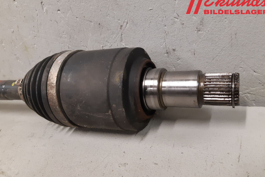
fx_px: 206
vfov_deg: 46.4
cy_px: 94
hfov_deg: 65.5
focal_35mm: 28
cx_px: 131
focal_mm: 3.93
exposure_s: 1/50
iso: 200
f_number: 1.7
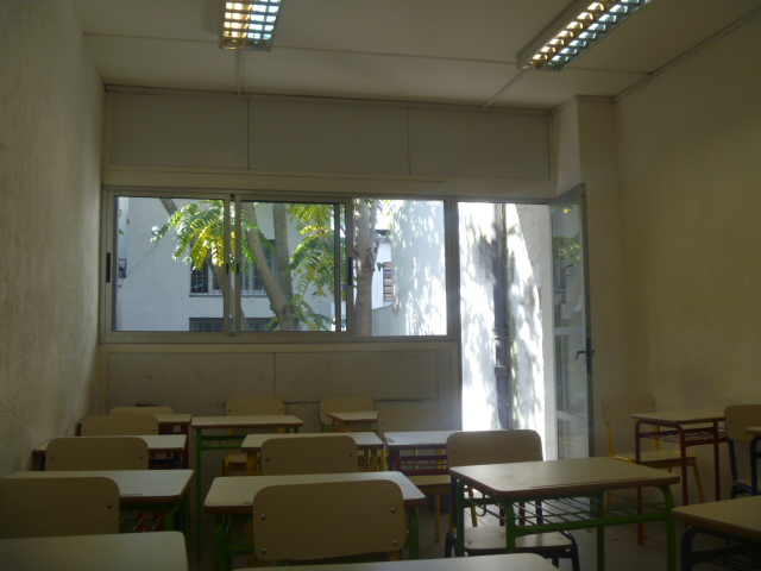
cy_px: 286
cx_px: 380
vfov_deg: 40.7
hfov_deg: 52.6
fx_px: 769
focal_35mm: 35
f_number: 3.5
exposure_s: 1/80
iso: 80
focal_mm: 6.3
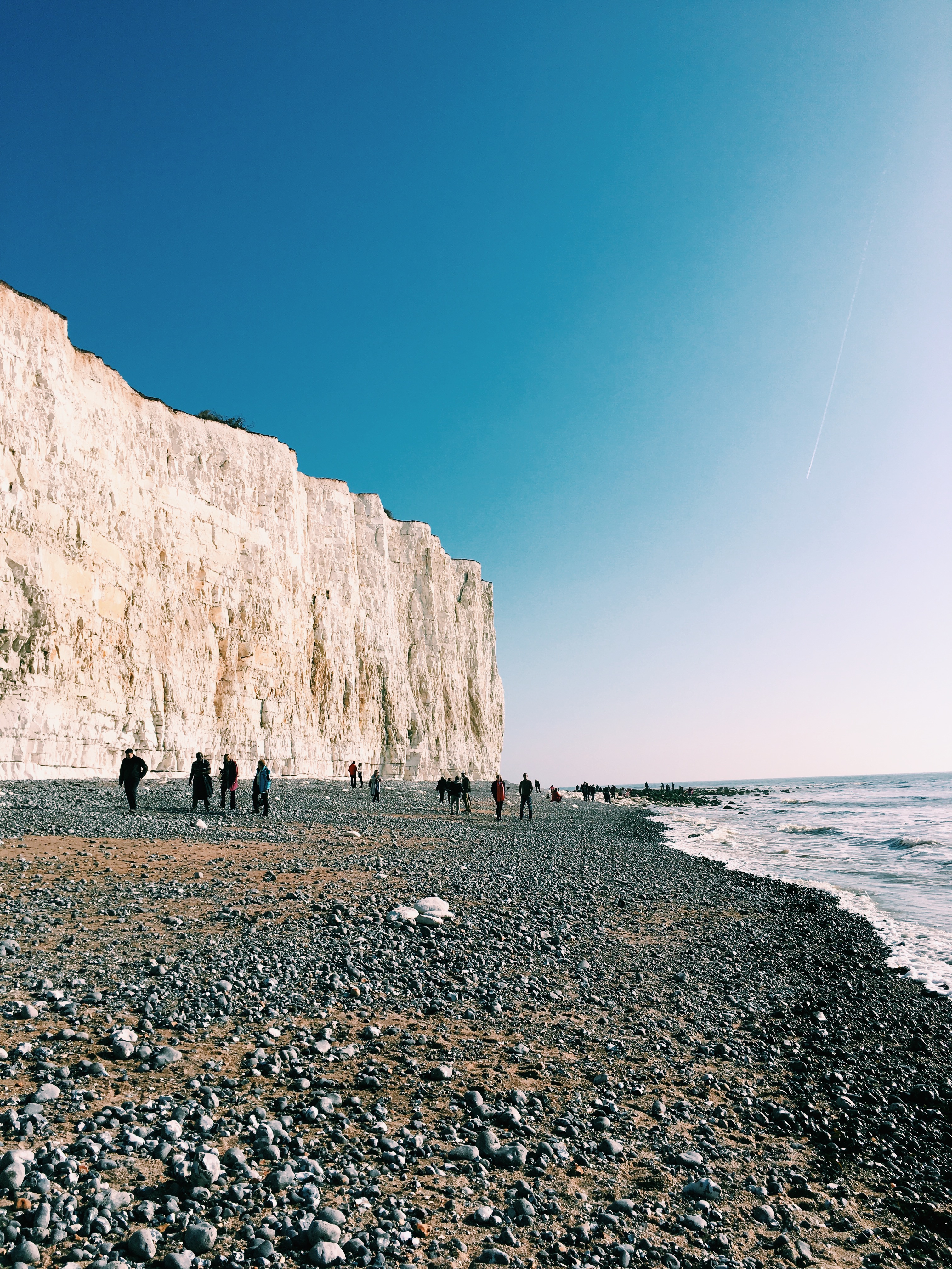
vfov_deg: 61.7
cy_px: 634
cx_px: 476
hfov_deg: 48.2
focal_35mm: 29
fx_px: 1063
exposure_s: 1/2849
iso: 25
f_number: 2.2
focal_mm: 4.15
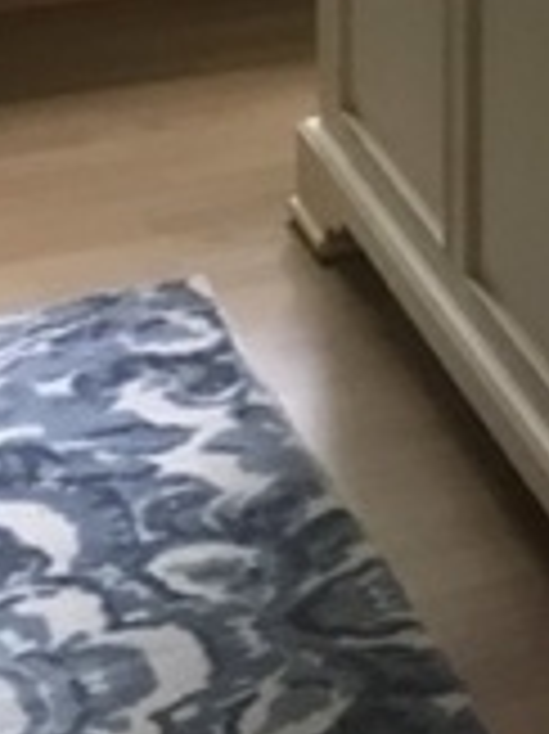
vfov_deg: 13.8
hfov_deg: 10.1
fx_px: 2795
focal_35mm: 132
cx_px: 1197
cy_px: -441
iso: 100
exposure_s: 1/9
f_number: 1.8
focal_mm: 3.99
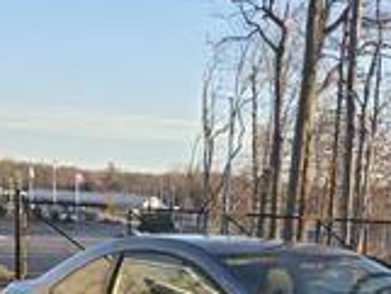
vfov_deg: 19.4
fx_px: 814
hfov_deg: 26.2
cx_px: 347
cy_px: 345
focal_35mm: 72
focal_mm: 6.3
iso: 25
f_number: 1.7
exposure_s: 1/359
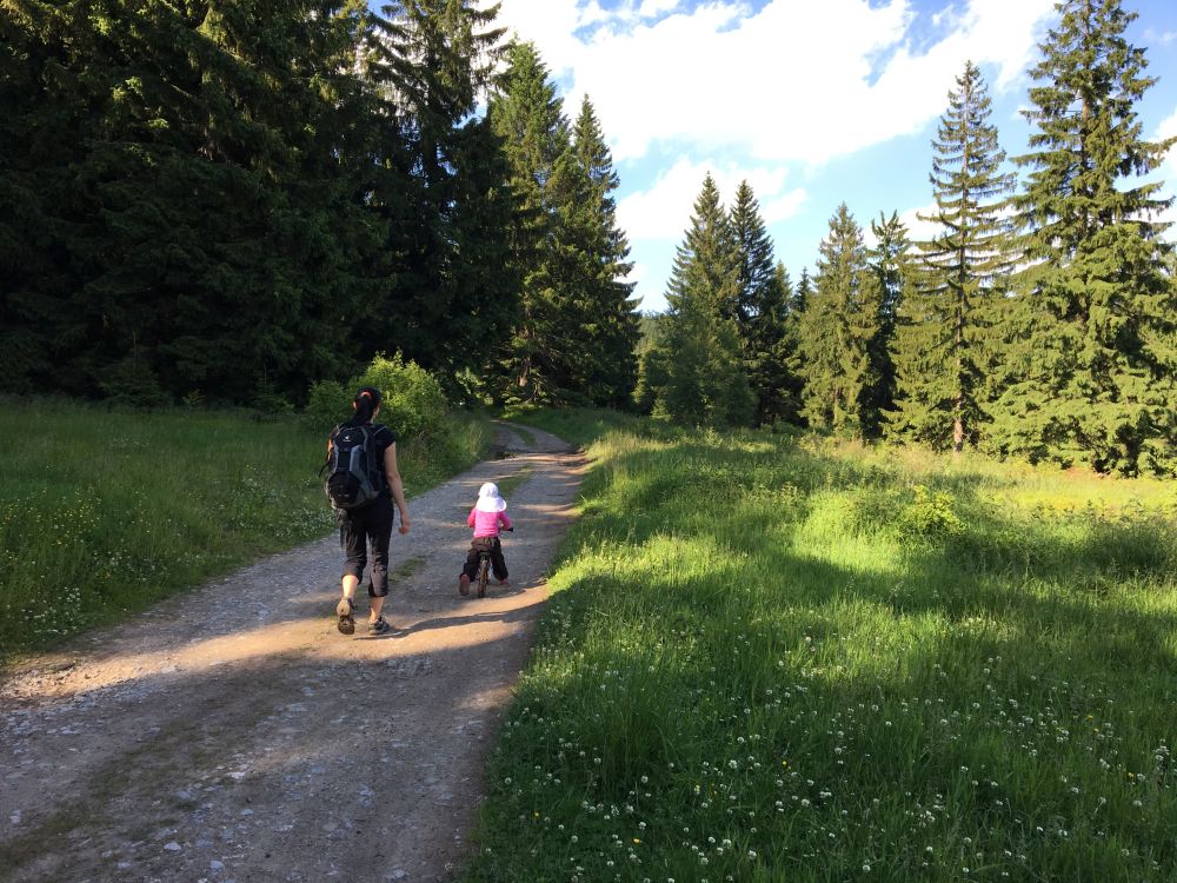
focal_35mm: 29
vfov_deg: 48.2
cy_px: 442
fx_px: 986
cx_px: 588
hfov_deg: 61.7
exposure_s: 1/450
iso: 25
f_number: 2.2
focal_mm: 4.15
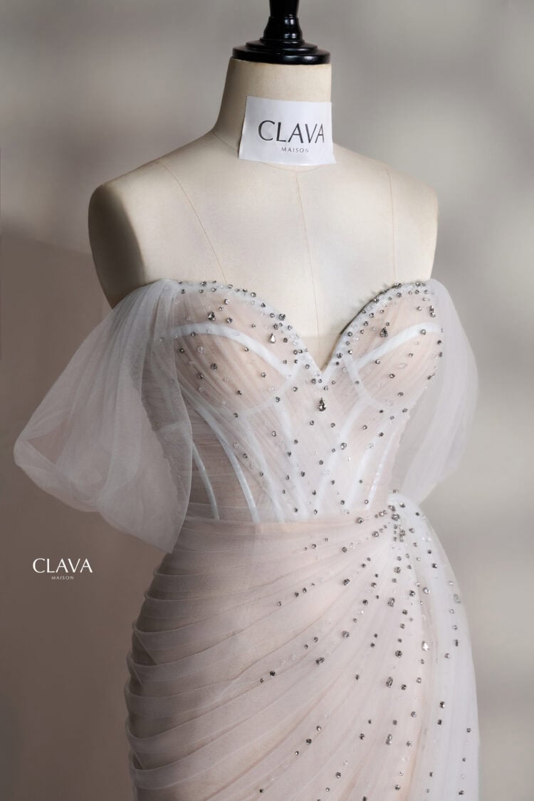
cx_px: 267
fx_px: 1669
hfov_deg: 18.2
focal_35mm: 75
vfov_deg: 27.0
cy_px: 400
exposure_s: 1/125
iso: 1000
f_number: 8
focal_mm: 75
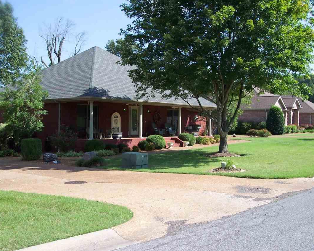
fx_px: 400
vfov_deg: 34.9
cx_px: 146
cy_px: 125
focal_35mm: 43
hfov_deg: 42.9
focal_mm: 8
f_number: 4.8
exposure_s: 1/350
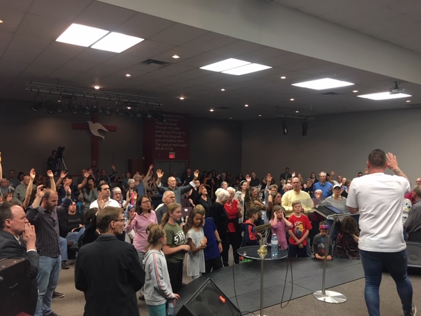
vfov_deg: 48.2
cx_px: 210
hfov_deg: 61.7
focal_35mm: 29
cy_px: 158
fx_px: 353
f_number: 2.2
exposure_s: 1/30
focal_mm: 4.15
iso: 100
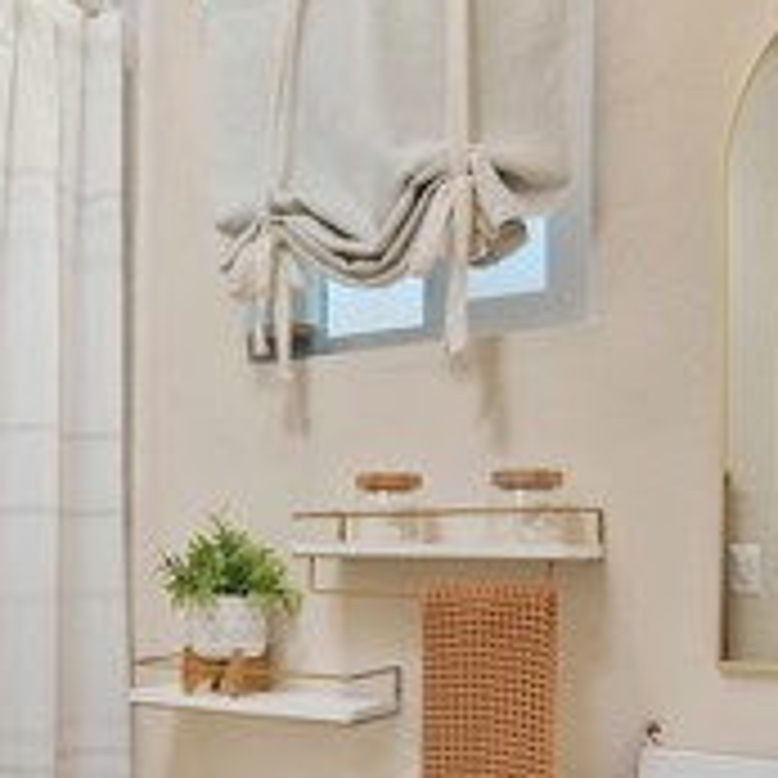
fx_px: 1119
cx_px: 216
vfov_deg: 37.9
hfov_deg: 37.6
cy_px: 515
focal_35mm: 44
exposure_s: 1/400
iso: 400
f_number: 5.6
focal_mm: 14
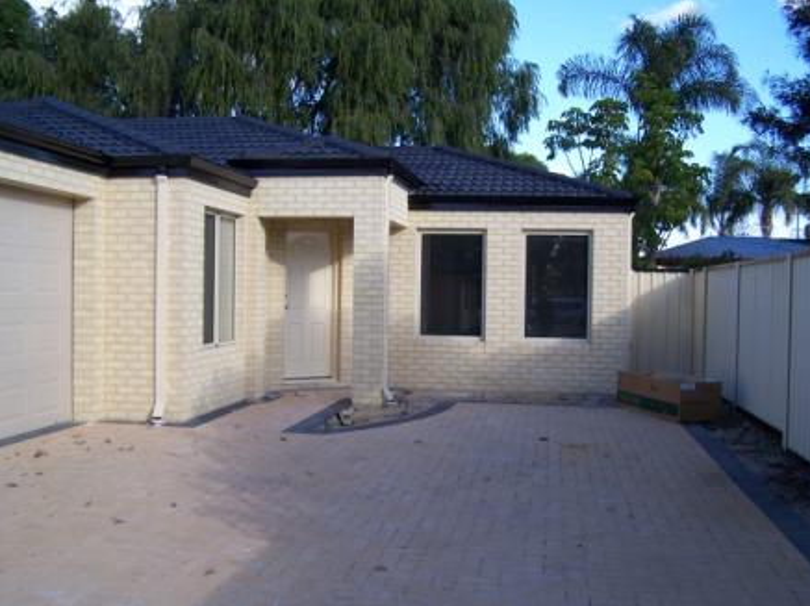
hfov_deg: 47.9
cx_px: 413
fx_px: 912
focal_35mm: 39
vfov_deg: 36.8
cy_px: 309
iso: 80
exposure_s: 1/500
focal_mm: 6.3
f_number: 2.8
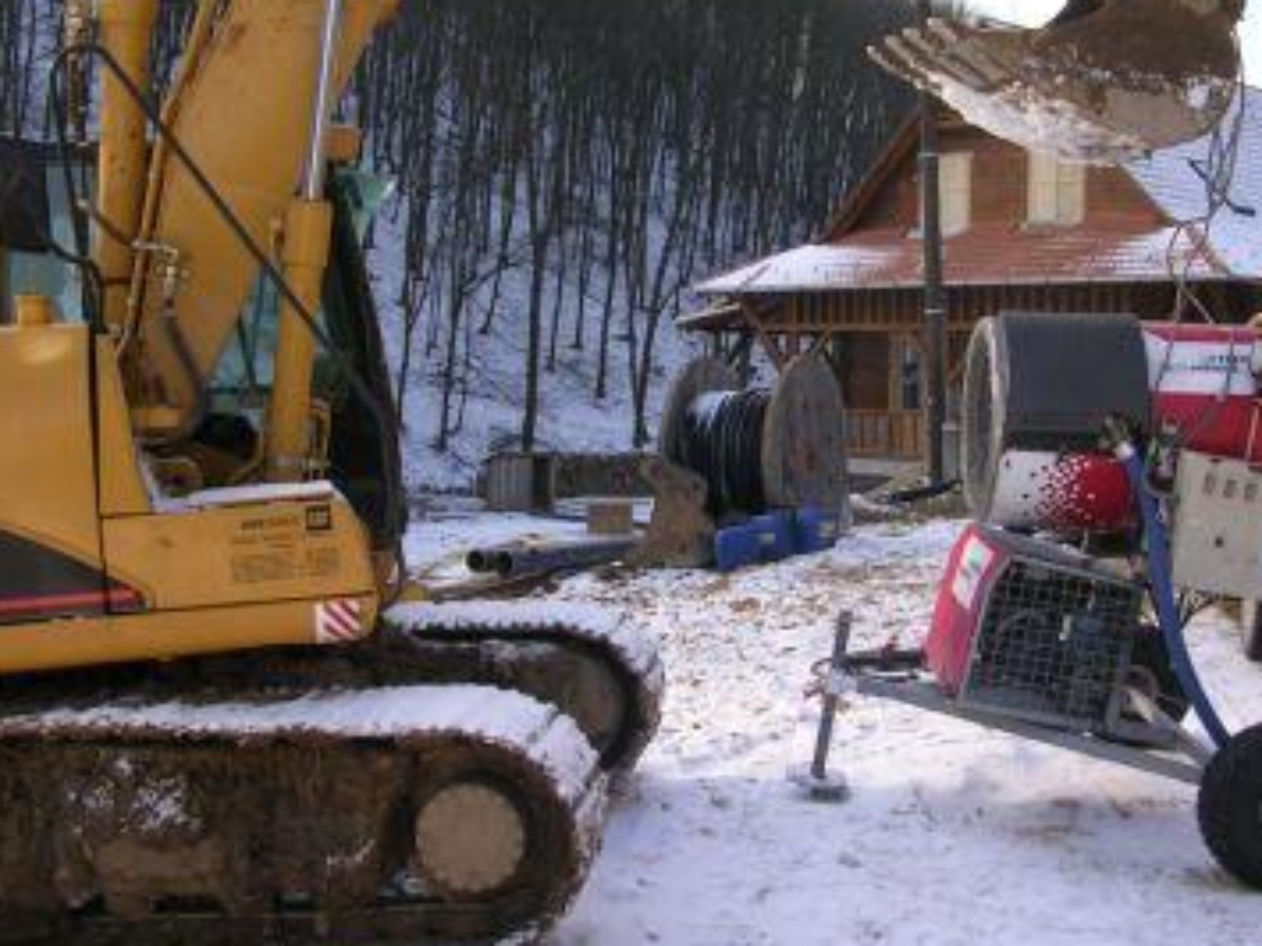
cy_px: 381
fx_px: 1749
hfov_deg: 39.7
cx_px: 661
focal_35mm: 48
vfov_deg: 30.2
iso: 50
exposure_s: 1/274
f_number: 2.8
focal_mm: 5.8
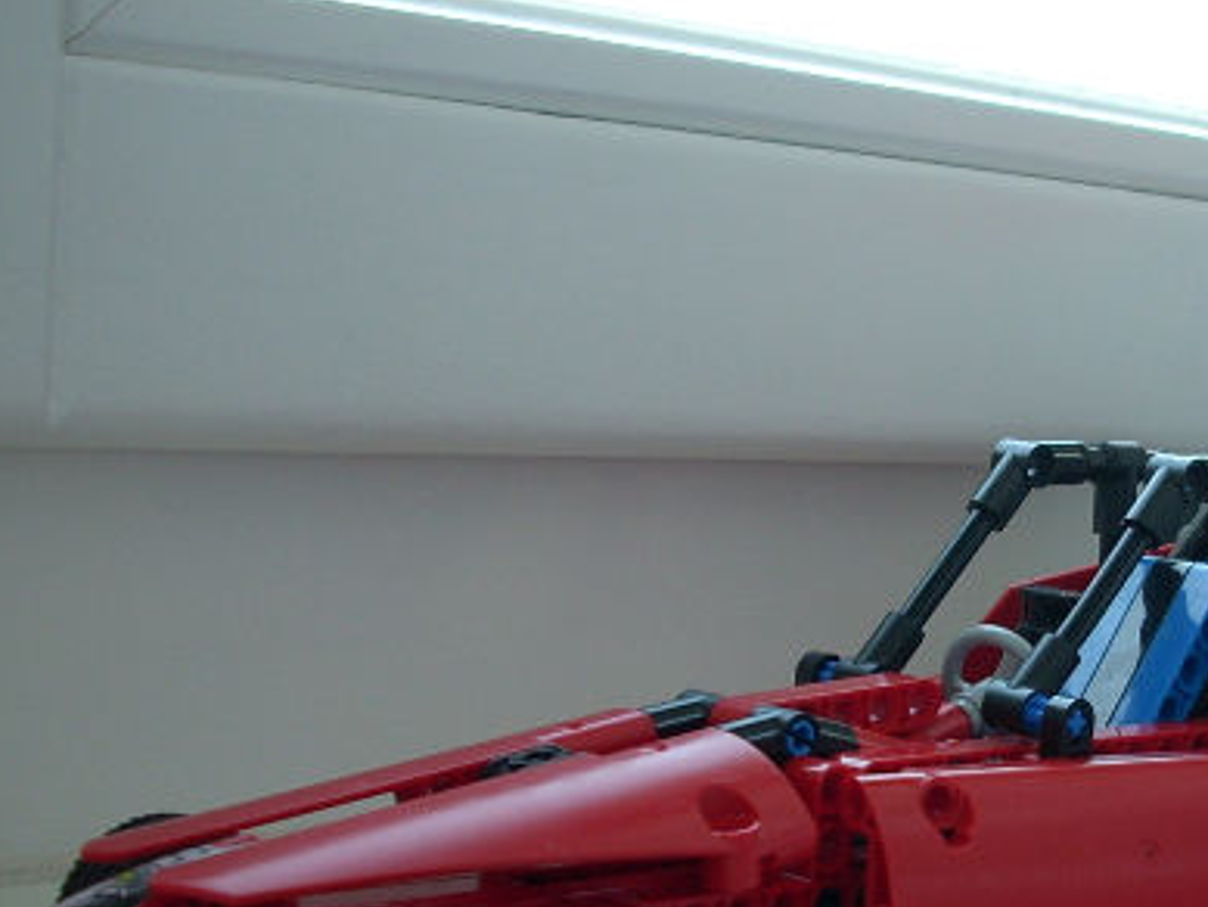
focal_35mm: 76
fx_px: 2653
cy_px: 578
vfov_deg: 19.4
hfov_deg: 25.0
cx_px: 1059
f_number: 2.8
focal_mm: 6.2
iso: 73
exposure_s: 1/30
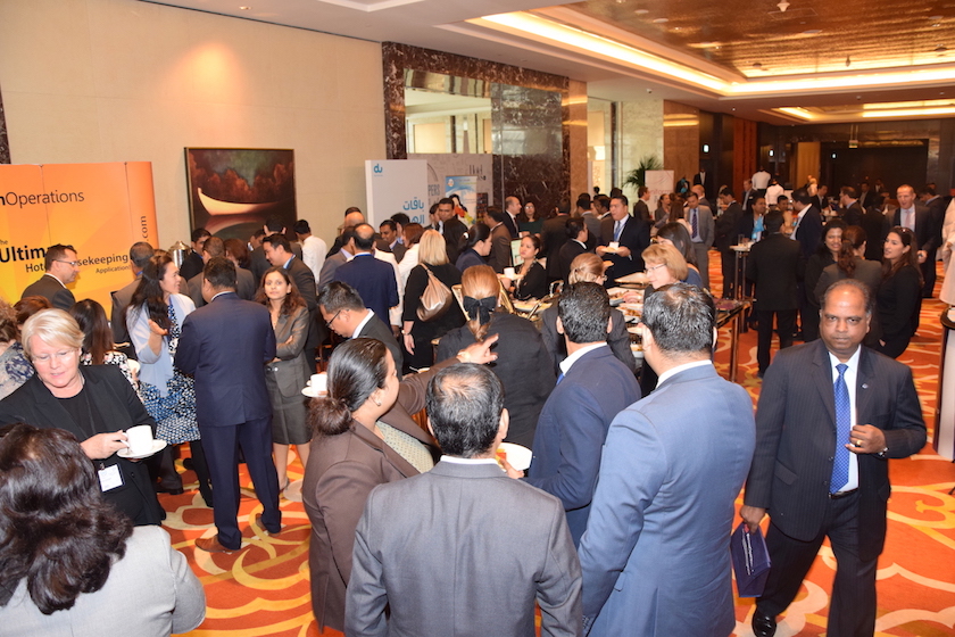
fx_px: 716
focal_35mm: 27
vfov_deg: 47.9
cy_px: 318
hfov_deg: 67.4
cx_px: 478
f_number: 5
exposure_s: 1/40
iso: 800
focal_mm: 18
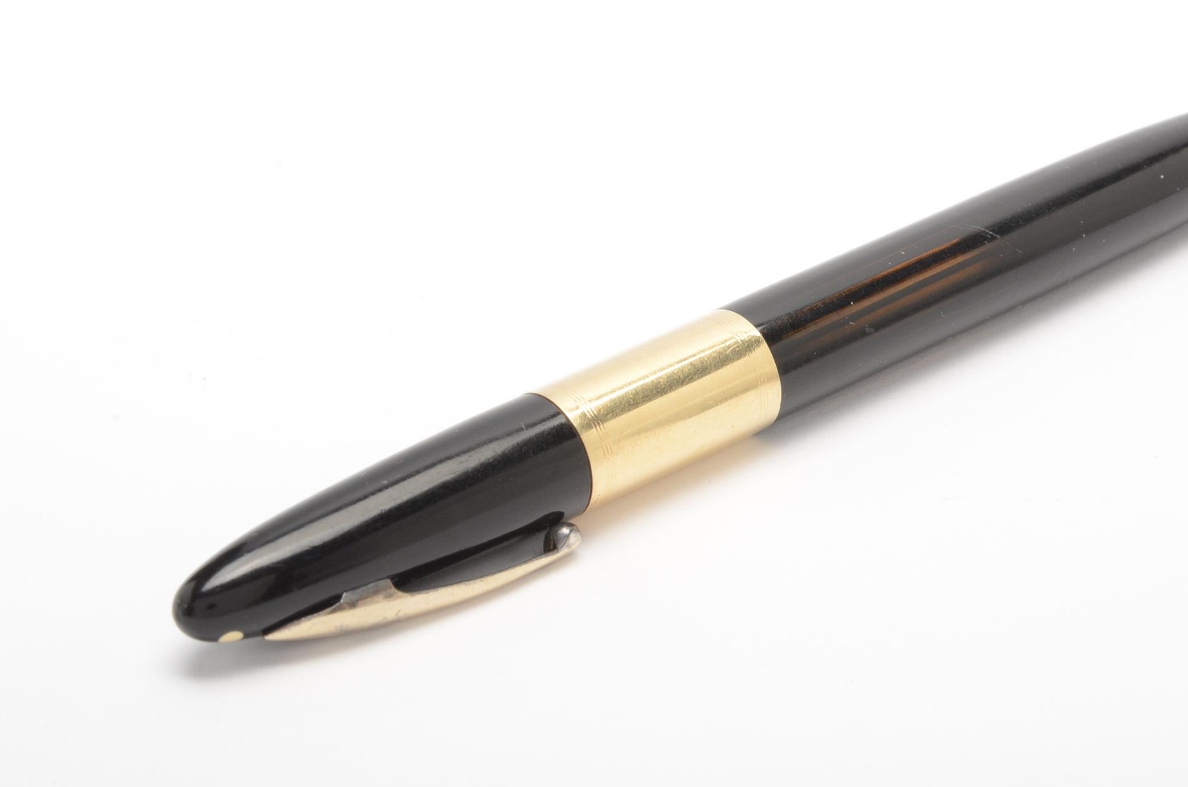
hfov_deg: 19.3
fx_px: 3491
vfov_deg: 12.9
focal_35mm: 106
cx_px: 692
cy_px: 408
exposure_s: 1/160
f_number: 20
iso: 400
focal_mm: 60
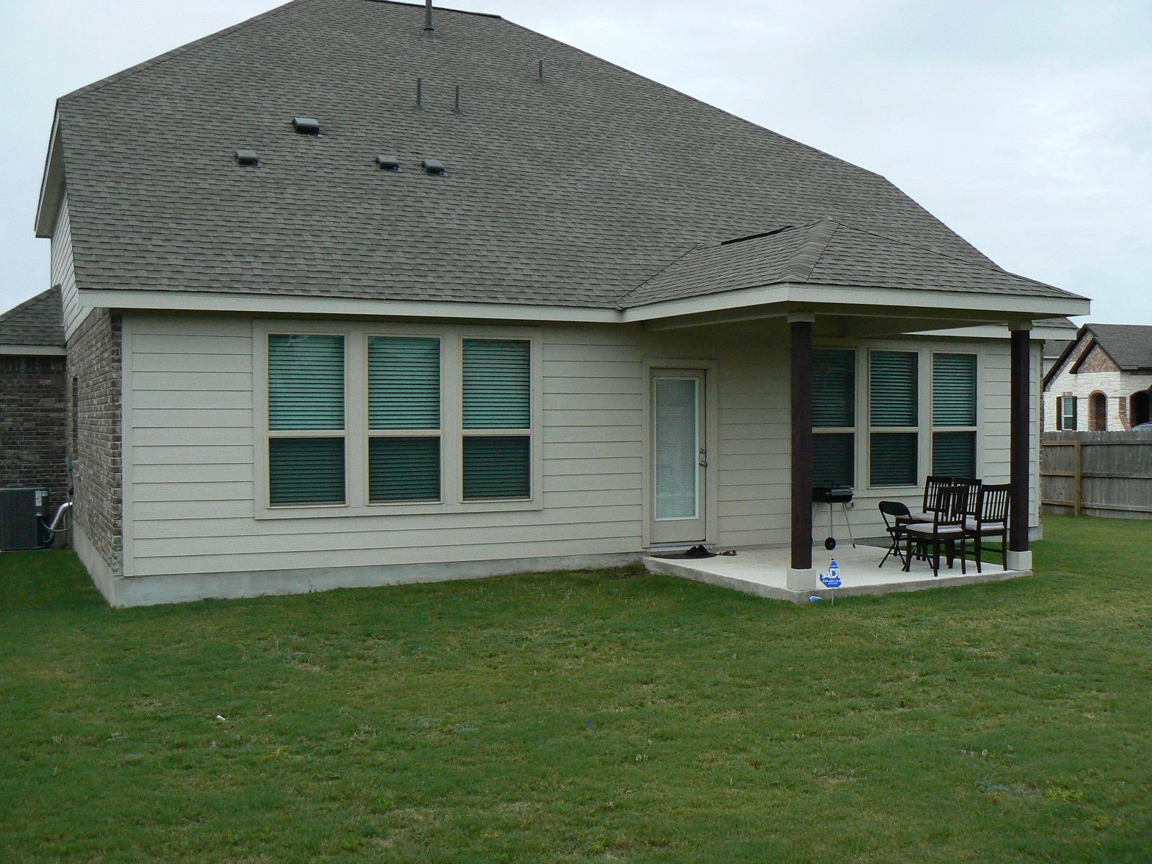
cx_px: 576
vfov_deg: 39.7
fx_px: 1198
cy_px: 432
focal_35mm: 36
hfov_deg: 51.4
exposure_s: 1/1000
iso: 200
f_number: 3.6
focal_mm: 6
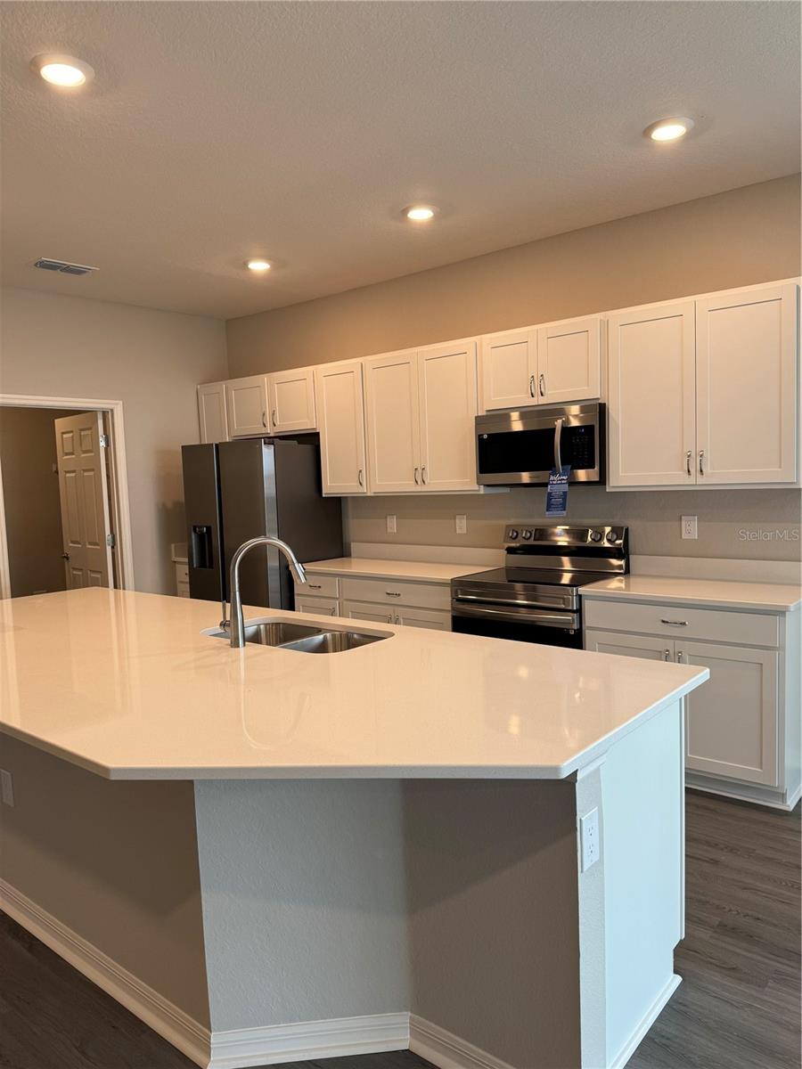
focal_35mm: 24
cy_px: 534
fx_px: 741
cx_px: 401
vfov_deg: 71.6
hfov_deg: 56.8
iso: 125
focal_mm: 6.76
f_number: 1.78
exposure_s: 1/120
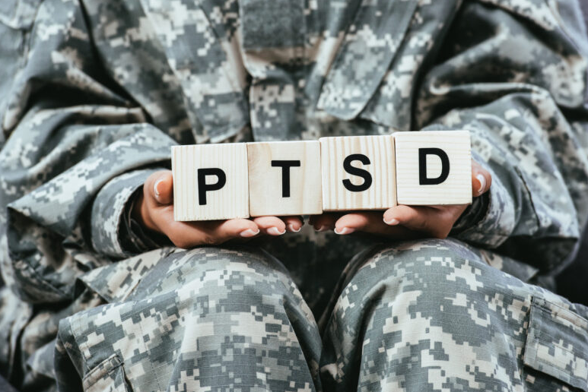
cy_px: 177
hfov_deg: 7.8
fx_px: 4330
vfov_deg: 5.2
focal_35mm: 265
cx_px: 291
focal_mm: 200
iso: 250
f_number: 5.6
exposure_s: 1/200
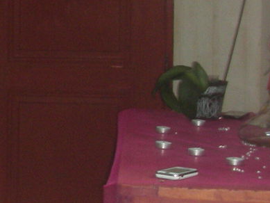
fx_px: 1124
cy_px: 0
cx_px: -233
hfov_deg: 12.4
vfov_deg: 10.2
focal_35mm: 144
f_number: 3
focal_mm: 5.8
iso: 136
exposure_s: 1/60.1
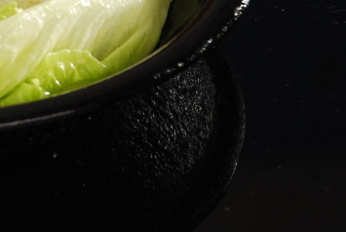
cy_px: -42
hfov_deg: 5.9
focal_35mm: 346
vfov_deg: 4.0
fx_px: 3331
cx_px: -142
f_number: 8
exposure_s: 1/125
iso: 100
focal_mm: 80
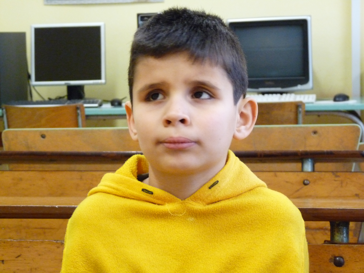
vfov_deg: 17.6
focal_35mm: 84
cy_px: 136
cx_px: 182
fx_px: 883
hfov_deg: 23.3
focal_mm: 14.9
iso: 800
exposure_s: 1/40
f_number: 3.4
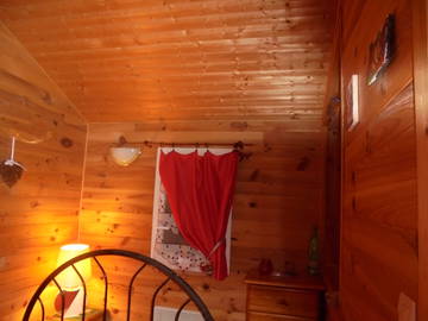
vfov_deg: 53.1
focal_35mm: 26
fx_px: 321
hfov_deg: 67.3
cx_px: 214
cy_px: 160
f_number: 3.5
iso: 400
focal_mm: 4.6
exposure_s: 1/30
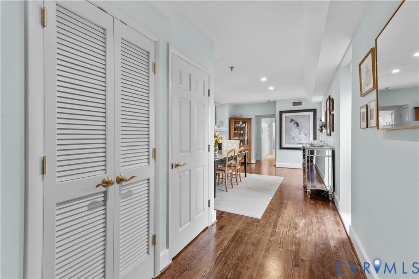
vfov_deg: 73.7
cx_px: 210
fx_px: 186
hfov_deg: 96.8
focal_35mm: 16
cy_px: 140
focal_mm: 16
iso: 1600
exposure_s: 1/10
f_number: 9
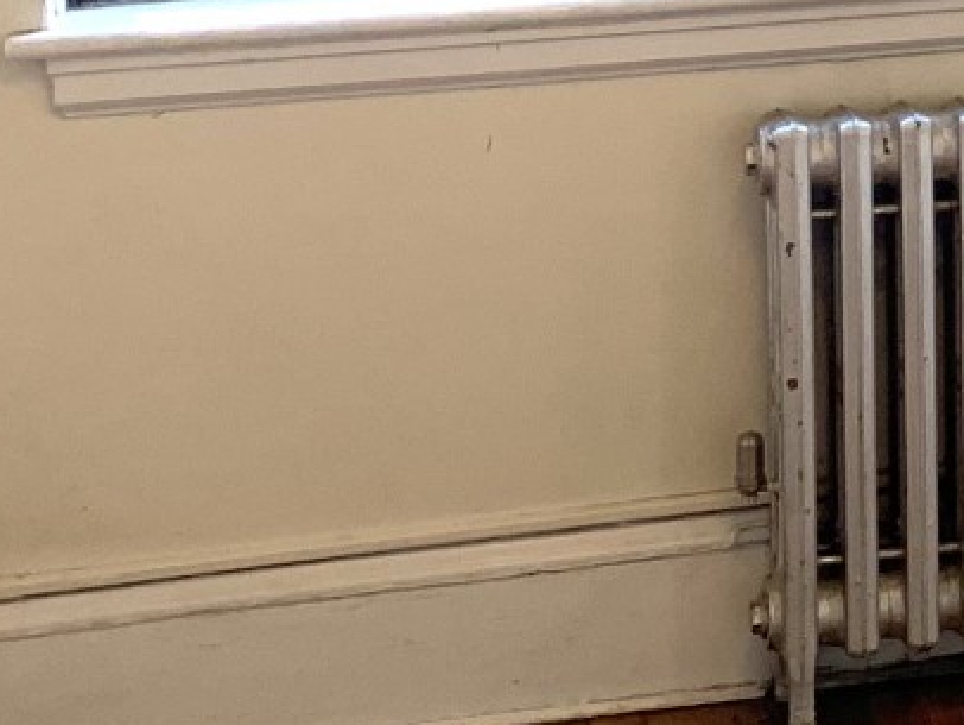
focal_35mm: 131
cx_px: 1681
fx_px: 3650
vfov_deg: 11.1
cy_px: -121
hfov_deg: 13.6
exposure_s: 1/60
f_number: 1.8
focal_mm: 4.25
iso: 80
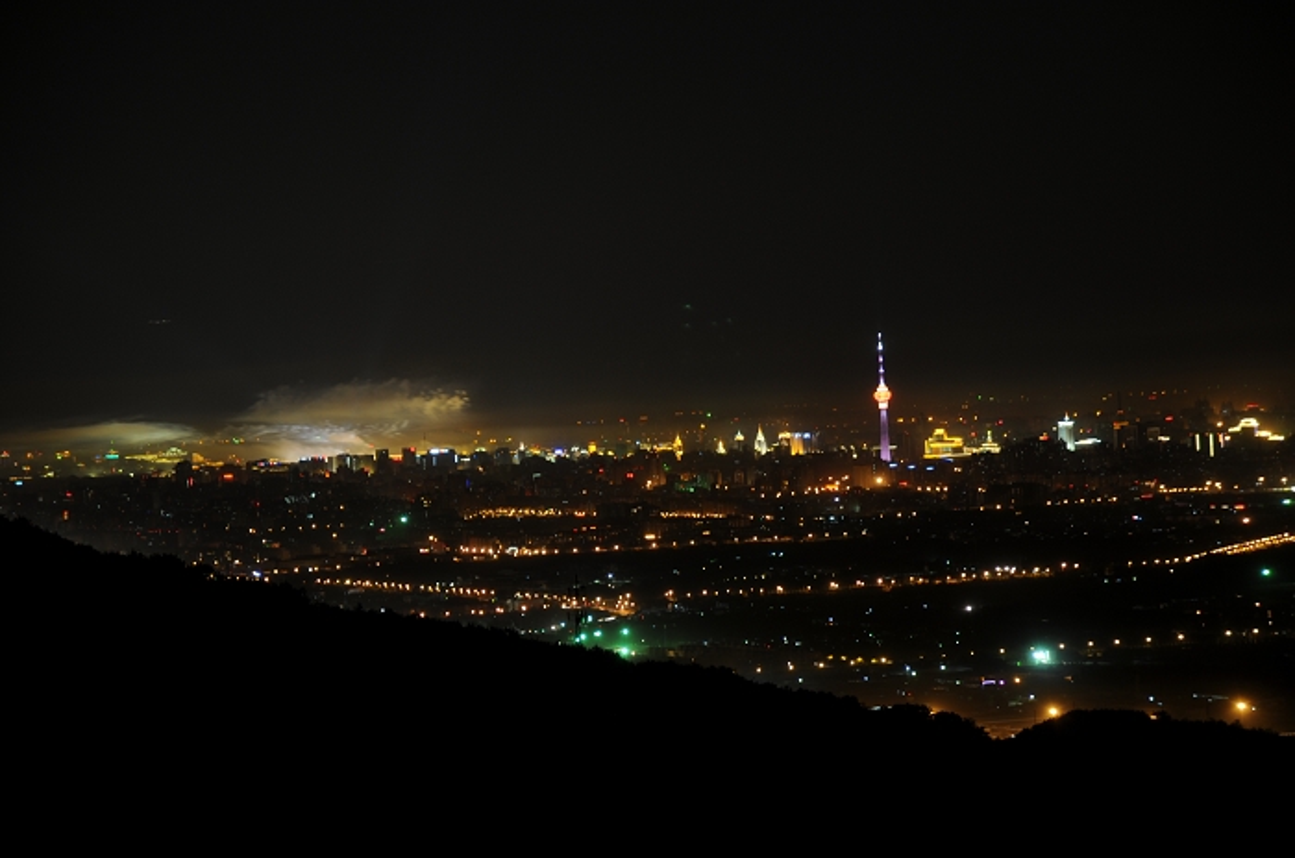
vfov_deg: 10.7
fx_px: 4578
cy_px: 429
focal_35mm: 128
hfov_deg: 16.1
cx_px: 648
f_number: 5.6
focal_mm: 85
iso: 200
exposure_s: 4
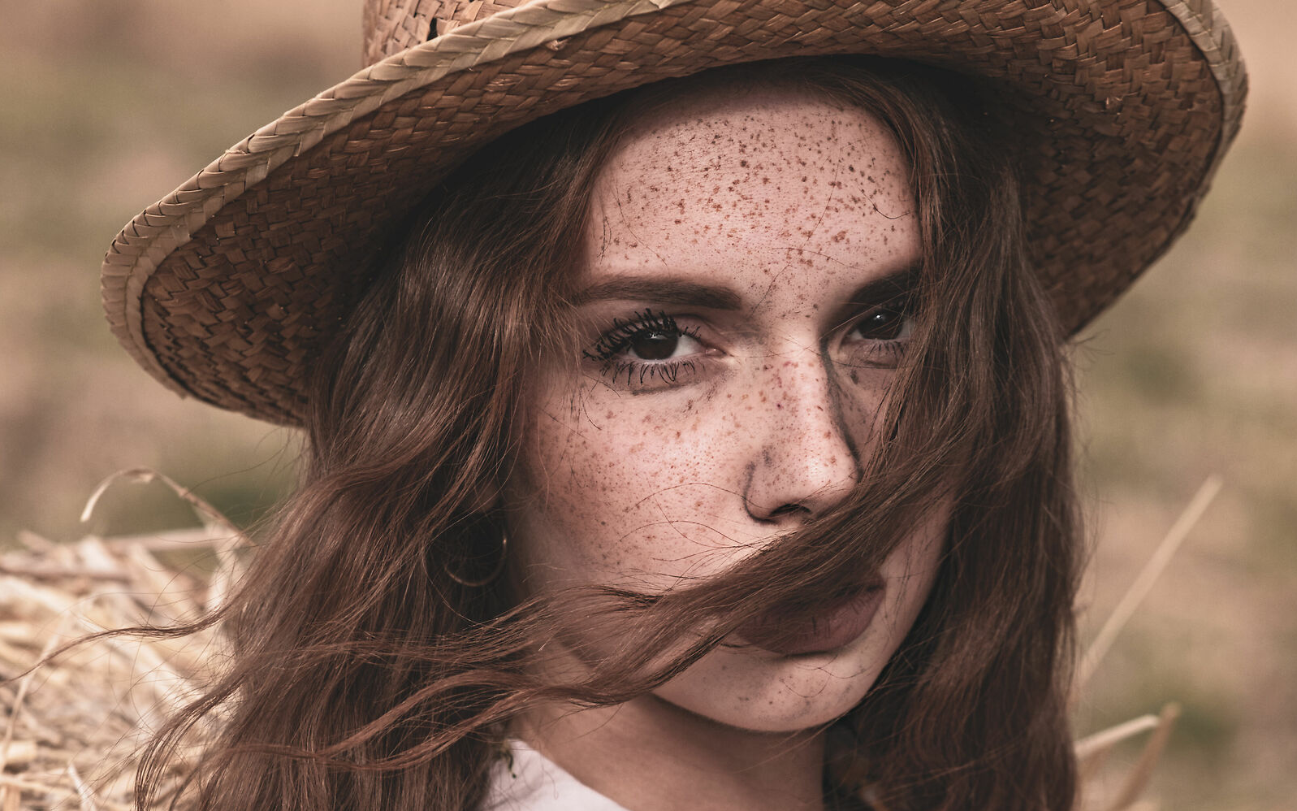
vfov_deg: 6.7
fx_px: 6928
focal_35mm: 196
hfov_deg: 10.7
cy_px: 741
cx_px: 649
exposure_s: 1/1400
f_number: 4
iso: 200
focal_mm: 85
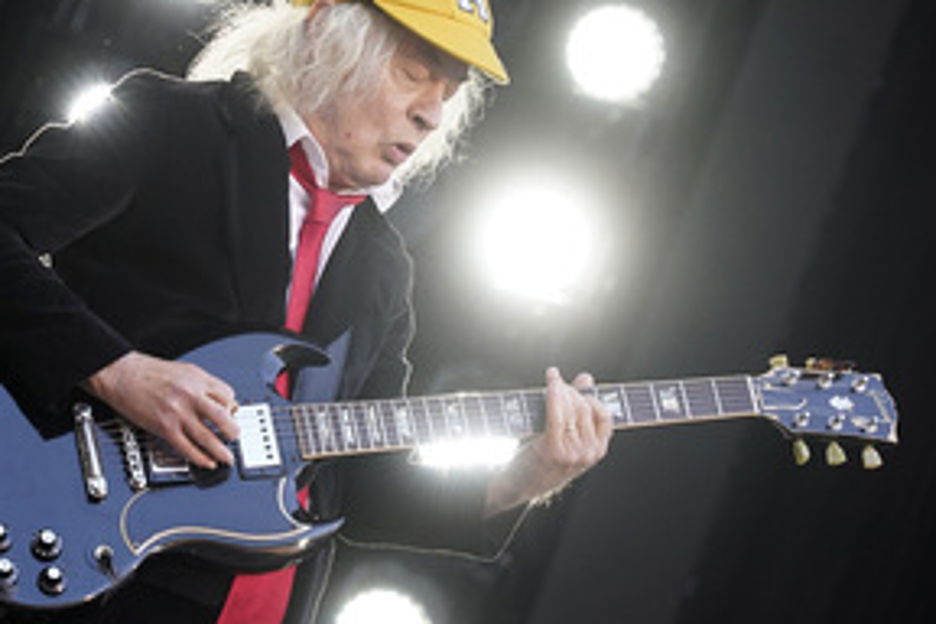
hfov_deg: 14.2
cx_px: 362
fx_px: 3744
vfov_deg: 9.5
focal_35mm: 144
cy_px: 283
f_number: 5
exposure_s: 1/400
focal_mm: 92
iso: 1600
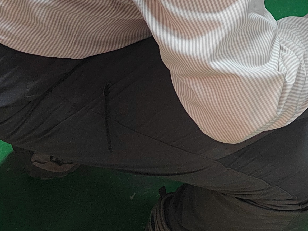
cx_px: 331
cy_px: -139
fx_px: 685
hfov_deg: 23.9
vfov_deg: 16.9
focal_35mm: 77
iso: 1419
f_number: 1.9
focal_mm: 5.52
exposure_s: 1/50
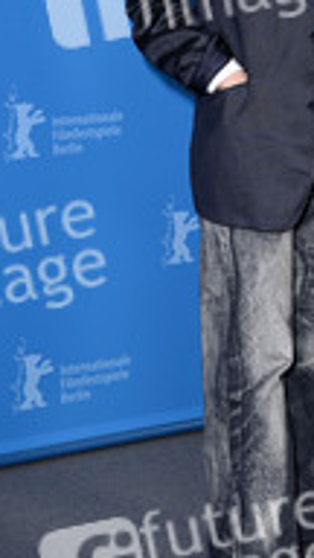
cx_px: 273
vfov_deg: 15.8
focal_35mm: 135
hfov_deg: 9.0
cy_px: 125
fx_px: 1998
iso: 800
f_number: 5.6
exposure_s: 1/250
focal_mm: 62
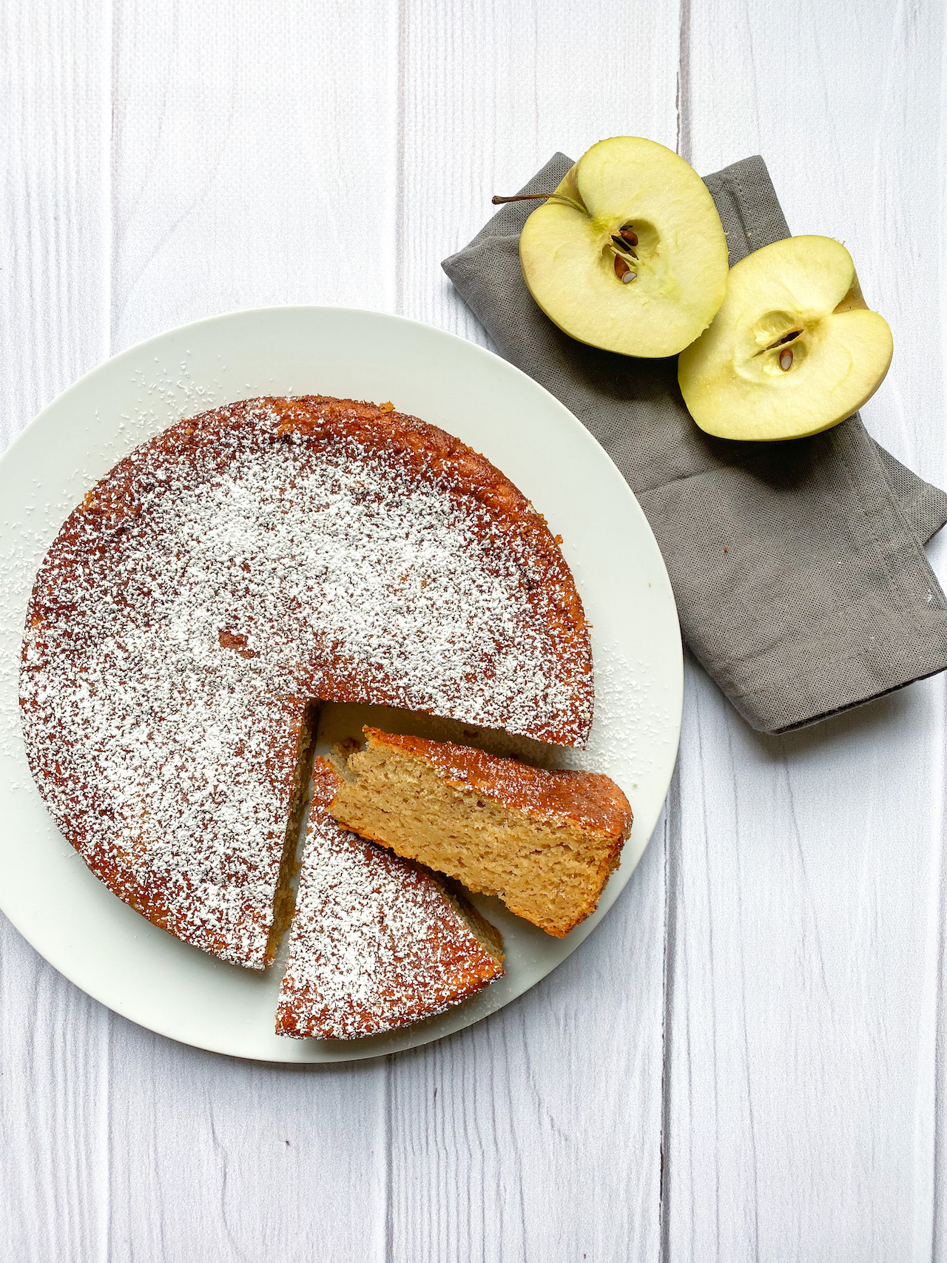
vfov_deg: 67.3
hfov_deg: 53.1
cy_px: 632
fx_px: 949
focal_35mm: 26
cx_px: 474
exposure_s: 1/120
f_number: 1.8
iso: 50
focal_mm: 4.25
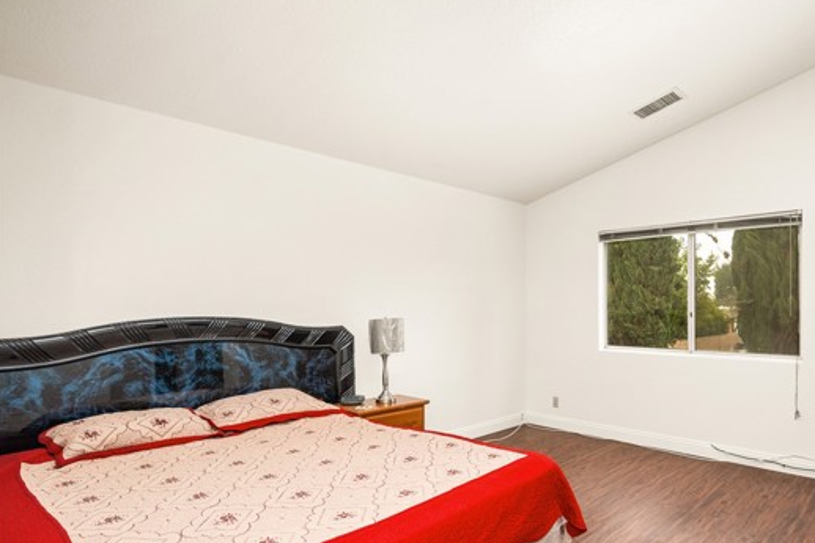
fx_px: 475
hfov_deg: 80.1
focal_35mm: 21
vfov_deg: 59.1
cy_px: 318
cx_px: 496
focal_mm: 17
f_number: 5.6
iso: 125
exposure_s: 1/6
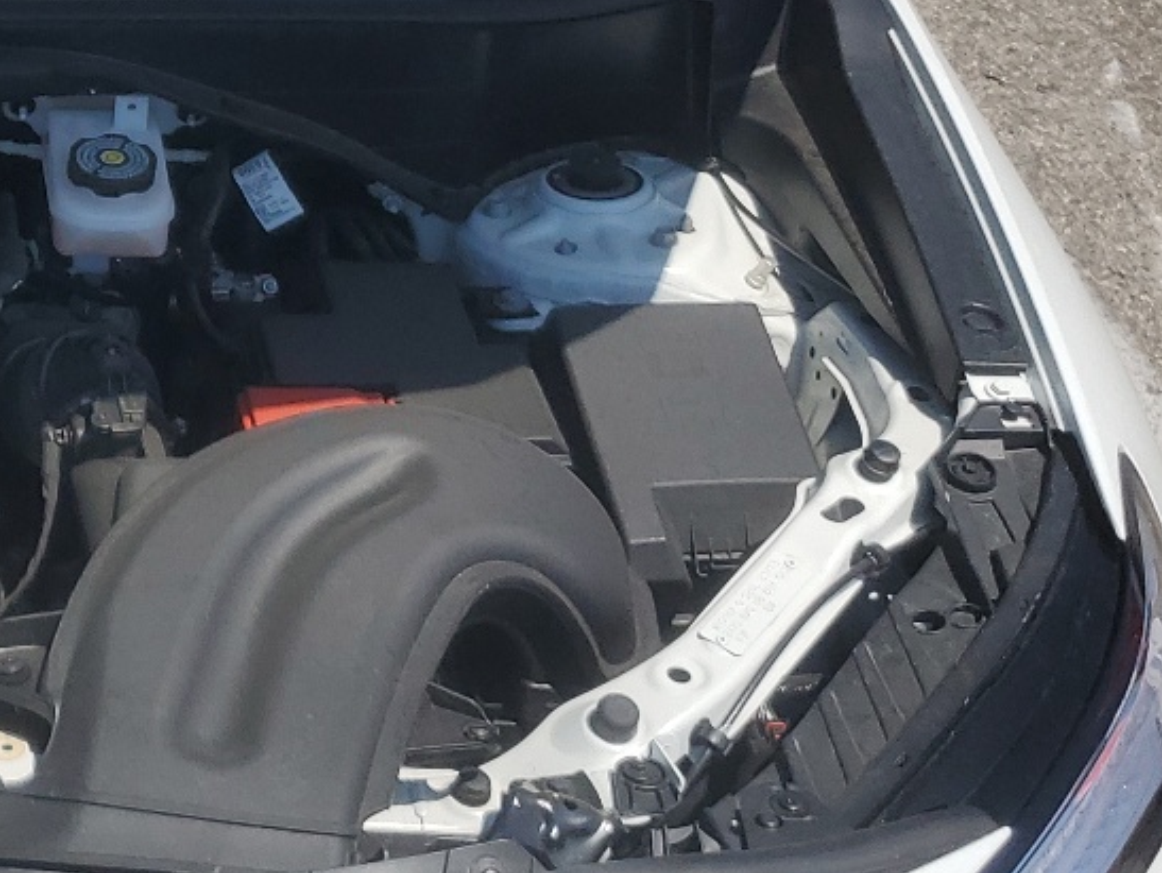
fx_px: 2553
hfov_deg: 23.8
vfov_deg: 18.9
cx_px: -157
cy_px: 8
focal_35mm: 76
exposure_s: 1/5000
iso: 50
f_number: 1.5
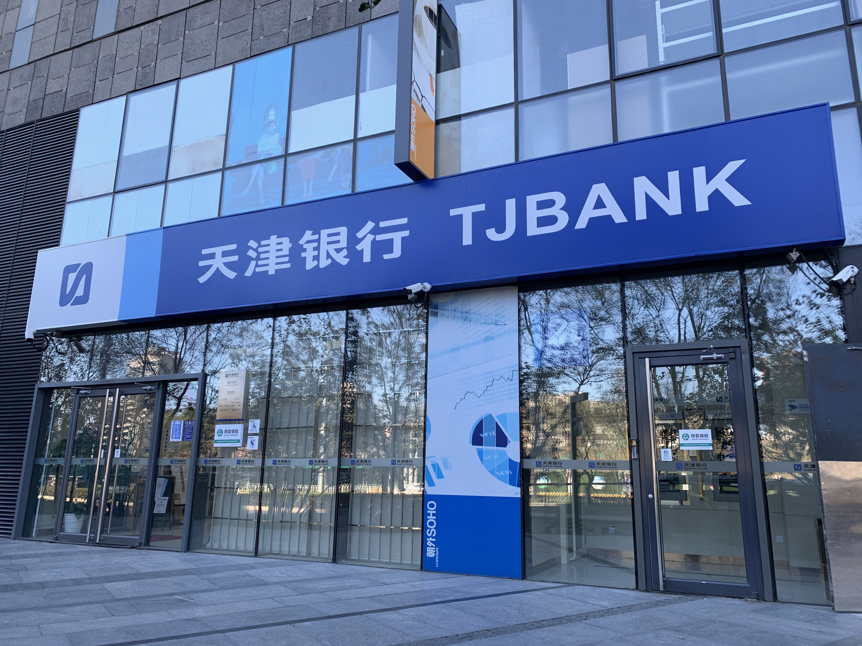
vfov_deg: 53.1
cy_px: 323
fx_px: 647
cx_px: 431
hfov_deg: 67.3
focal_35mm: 26
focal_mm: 4.25
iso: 25
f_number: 1.8
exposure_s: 1/198
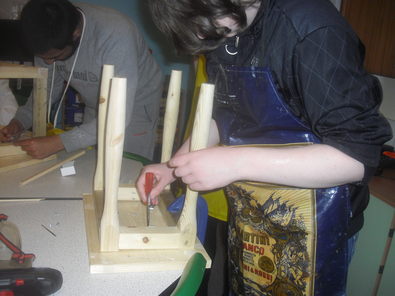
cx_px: 198
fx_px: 434
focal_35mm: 38
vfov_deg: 37.7
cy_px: 148
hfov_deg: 49.0
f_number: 2.8
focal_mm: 6.2
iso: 100
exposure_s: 1/60
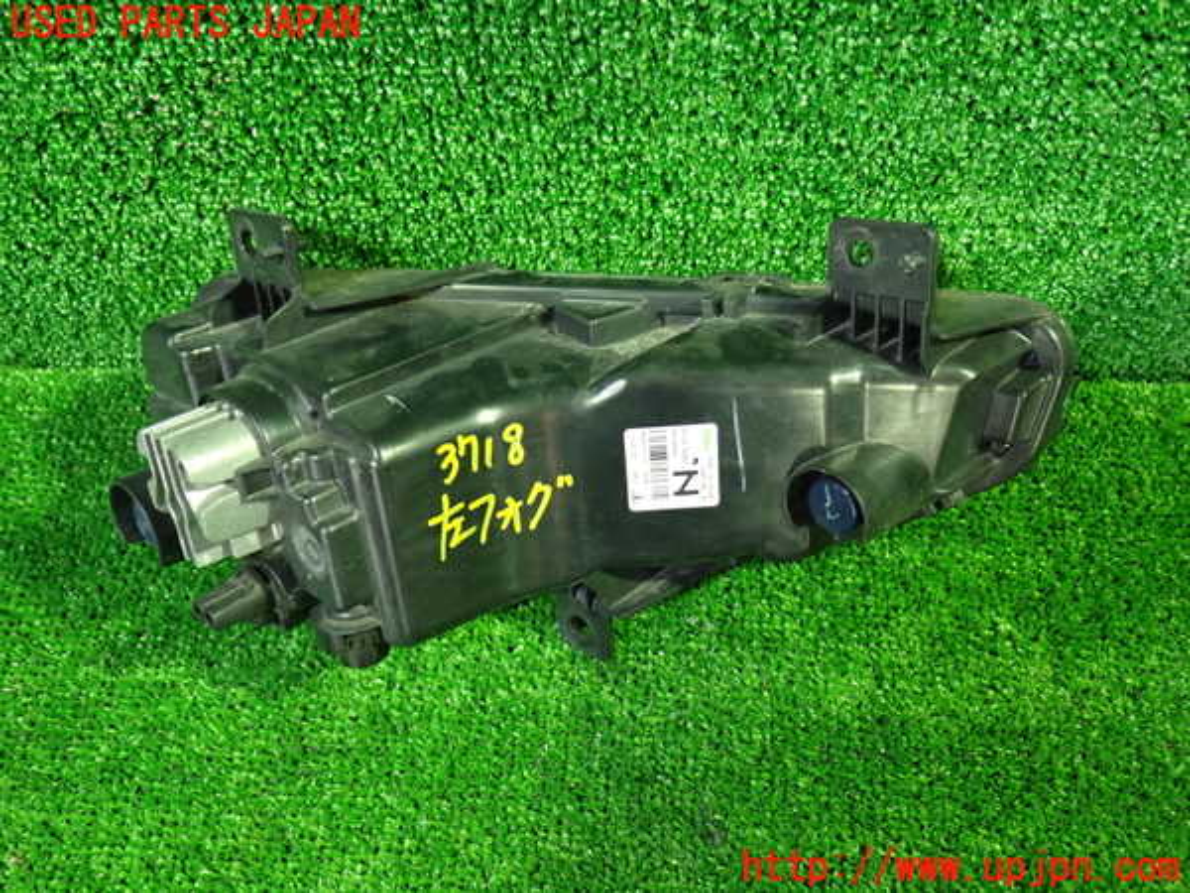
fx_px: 1031
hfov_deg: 60.0
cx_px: 595
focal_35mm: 30
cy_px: 446
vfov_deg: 46.8
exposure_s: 1/30
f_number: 2.3
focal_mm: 5.4
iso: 800
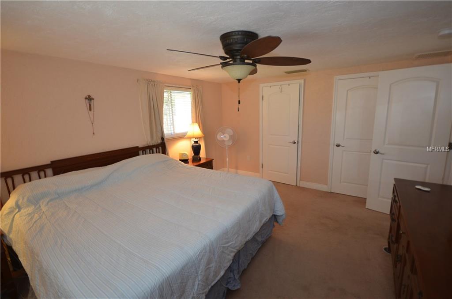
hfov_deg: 100.5
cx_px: 226
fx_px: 188
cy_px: 150
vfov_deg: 77.0
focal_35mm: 15
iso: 450
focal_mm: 10
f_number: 4
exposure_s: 1/60
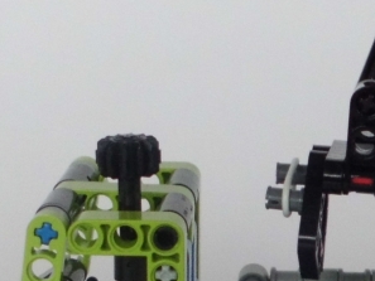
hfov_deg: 27.2
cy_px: 272
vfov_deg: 20.4
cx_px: 306
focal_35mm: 70
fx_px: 759
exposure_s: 1/100
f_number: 3.2
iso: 200
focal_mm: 4.6
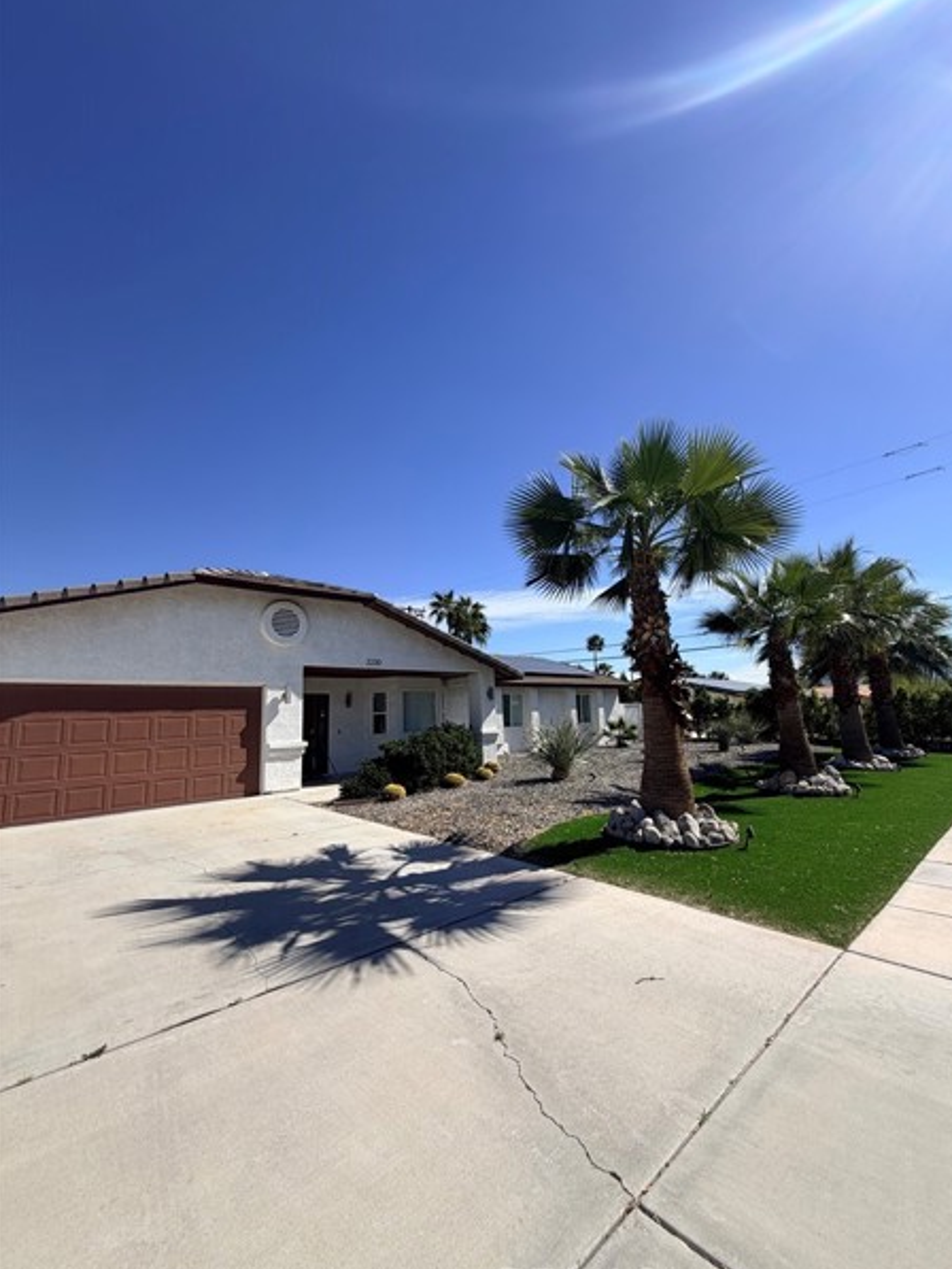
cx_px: 508
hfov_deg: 81.7
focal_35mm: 15
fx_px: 550
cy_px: 638
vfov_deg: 98.2
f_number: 2.2
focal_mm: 2.22
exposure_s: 1/1259
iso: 20
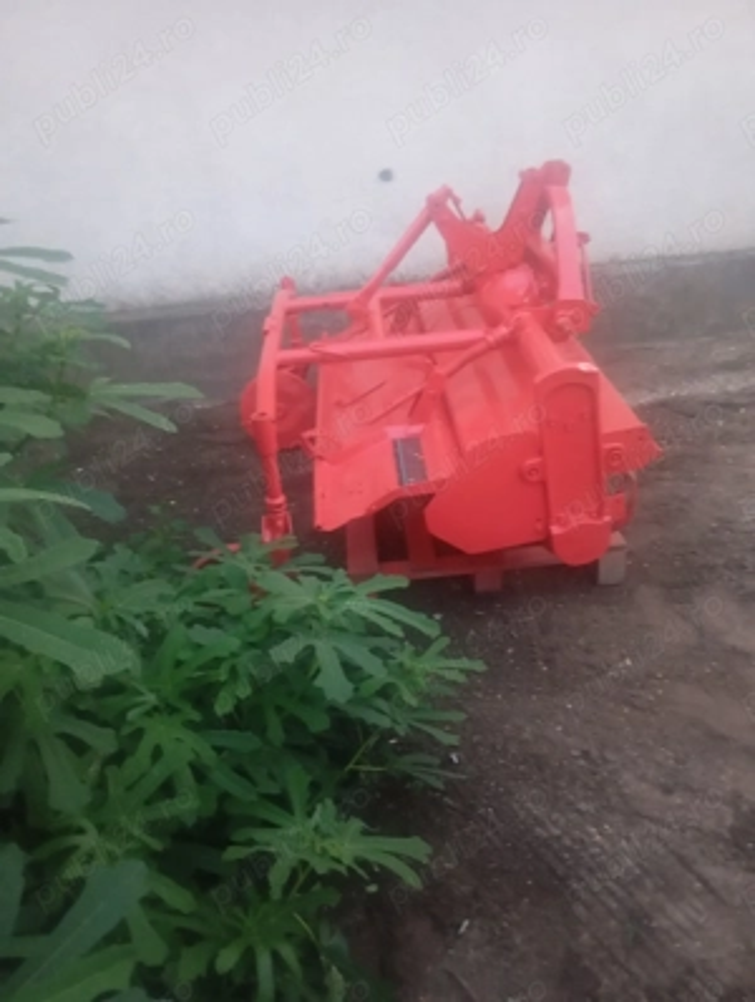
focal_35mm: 28
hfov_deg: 49.9
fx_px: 812
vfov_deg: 63.4
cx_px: 378
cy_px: 501
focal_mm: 4.22
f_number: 1.8
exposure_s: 1/20
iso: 3640
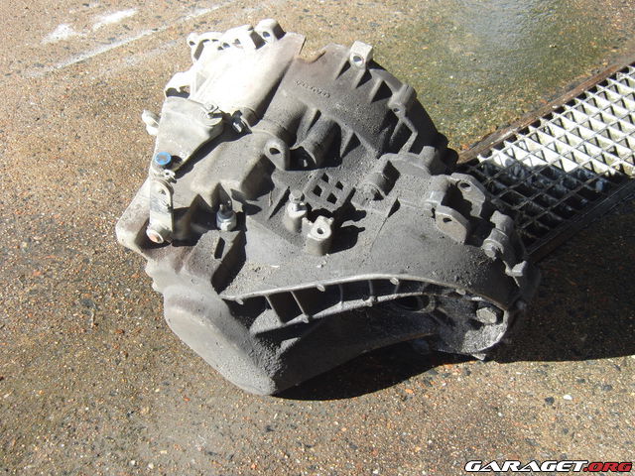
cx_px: 318
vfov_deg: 30.3
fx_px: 881
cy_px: 238
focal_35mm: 48
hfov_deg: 39.7
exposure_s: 1/125
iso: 100
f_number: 4
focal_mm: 8.4
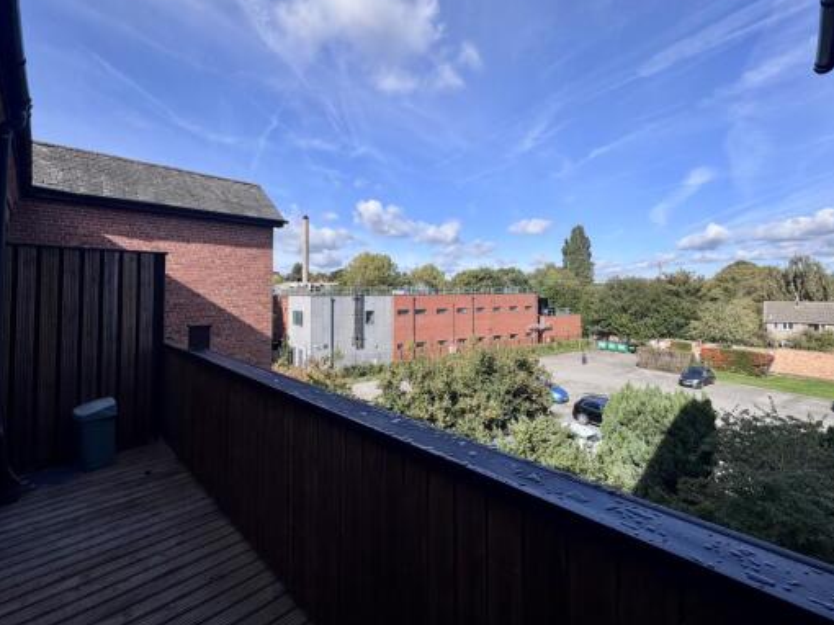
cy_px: 279
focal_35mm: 16
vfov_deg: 77.8
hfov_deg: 94.5
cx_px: 419
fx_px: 385
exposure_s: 1/1927
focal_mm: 2.22
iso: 50
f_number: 2.2
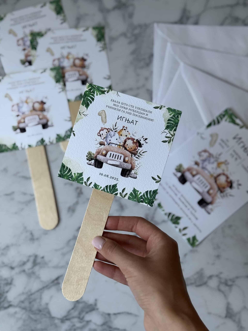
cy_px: 166
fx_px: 459
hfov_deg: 30.3
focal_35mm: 48
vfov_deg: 39.7
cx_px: 124
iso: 64
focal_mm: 6.76
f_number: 1.78
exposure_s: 1/837
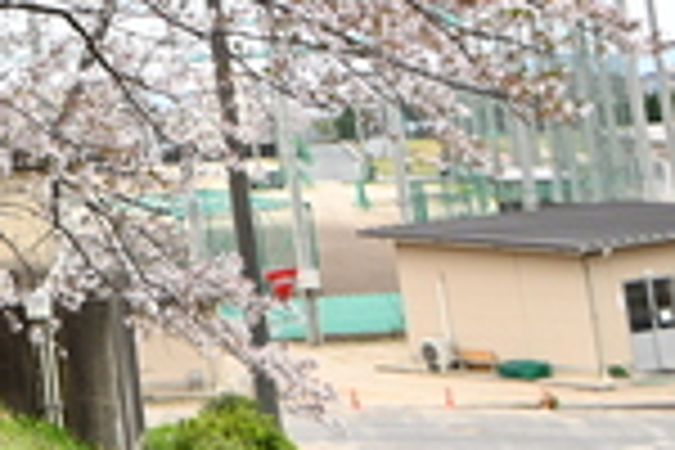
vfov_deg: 13.0
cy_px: -223
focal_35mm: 100
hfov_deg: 17.6
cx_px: -436
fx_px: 1875
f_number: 5.6
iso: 100
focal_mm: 20
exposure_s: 1/125
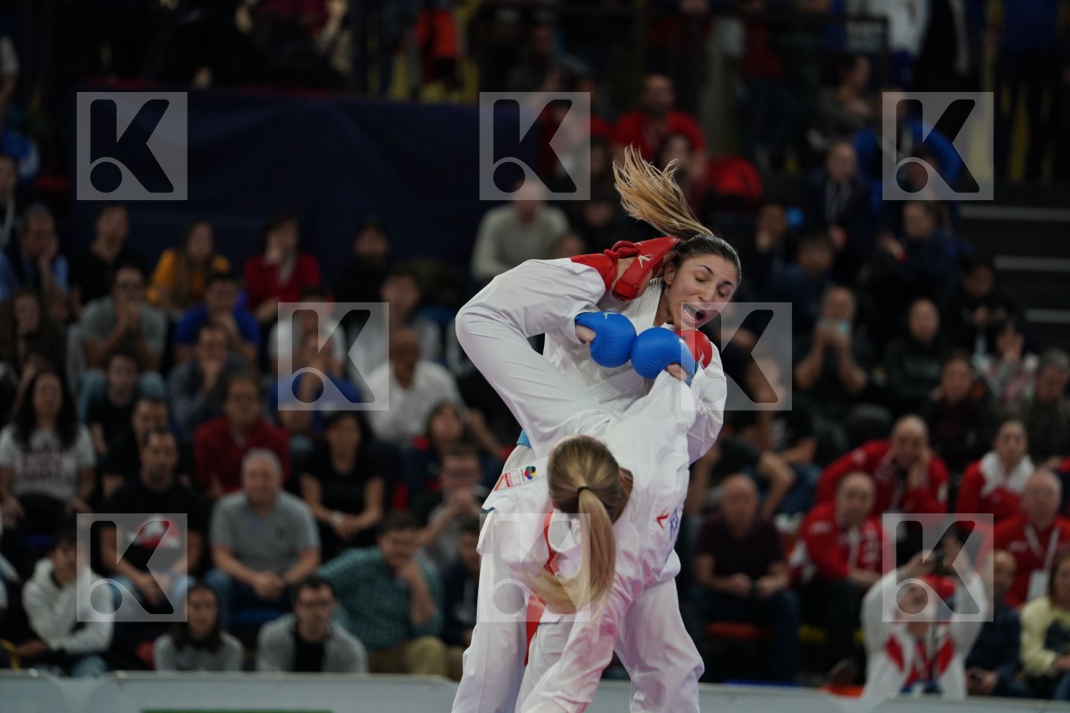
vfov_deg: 6.9
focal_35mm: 200
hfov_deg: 10.3
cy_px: 356
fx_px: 5944
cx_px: 535
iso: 1600
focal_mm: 200
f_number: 2.8
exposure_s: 1/1000
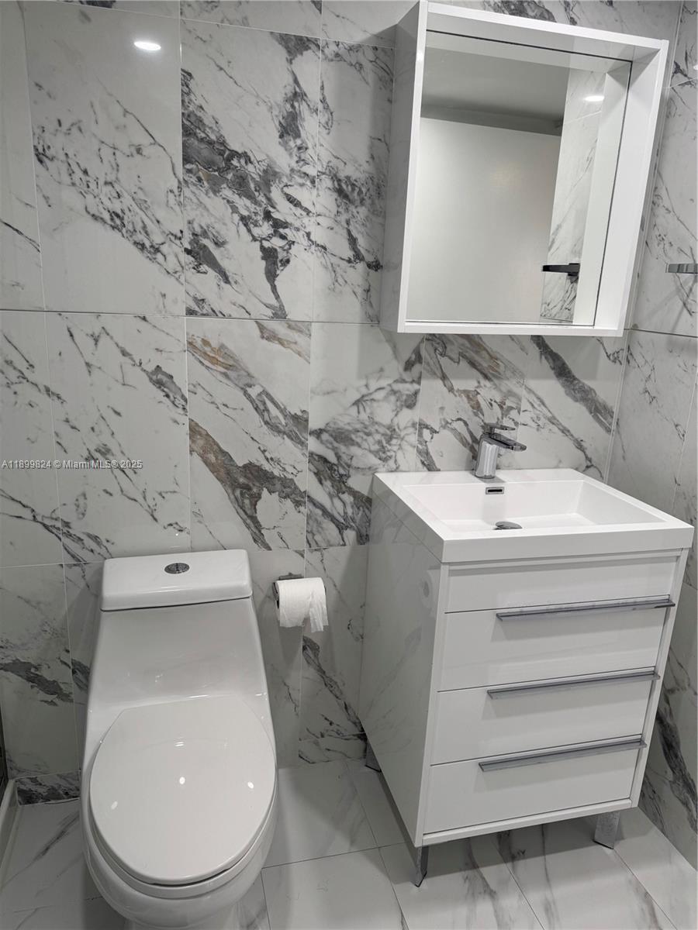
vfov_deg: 71.6
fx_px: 645
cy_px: 465
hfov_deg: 56.8
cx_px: 349
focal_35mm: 24
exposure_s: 1/120
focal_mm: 6.76
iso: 80
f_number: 1.78
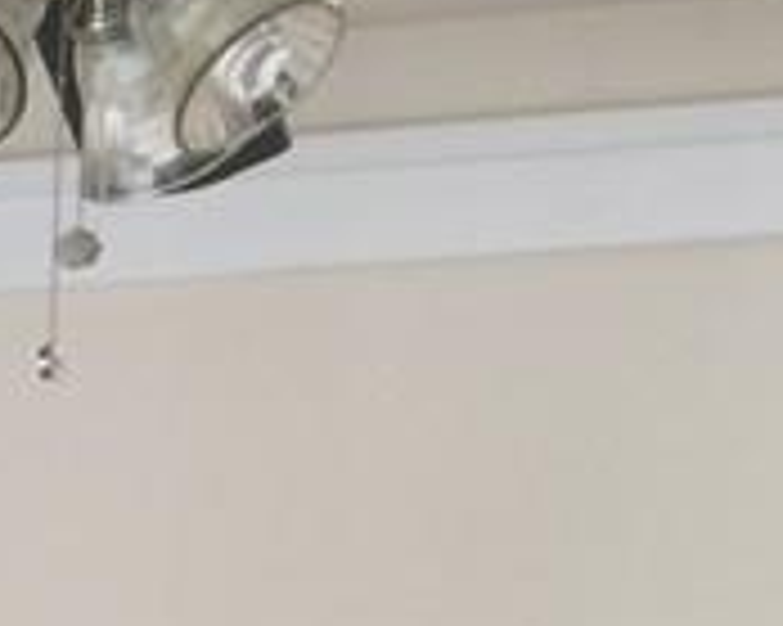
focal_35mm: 167
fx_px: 3868
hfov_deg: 9.8
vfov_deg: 8.4
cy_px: 1518
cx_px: -1251
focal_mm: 4.15
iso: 50
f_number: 2.2
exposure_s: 1/30
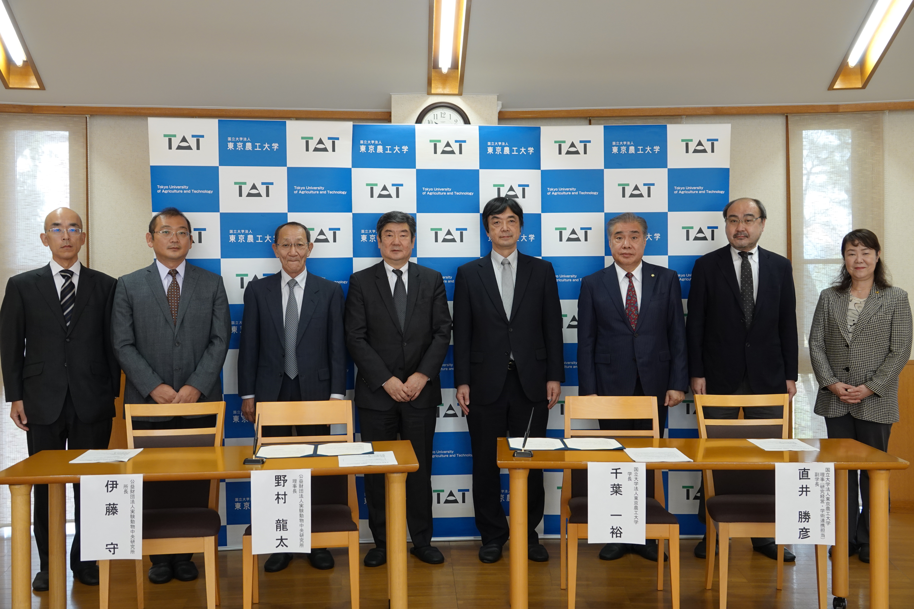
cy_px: 304
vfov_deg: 35.9
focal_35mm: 37
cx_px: 457
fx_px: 939
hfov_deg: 51.9
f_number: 3.2
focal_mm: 13.7
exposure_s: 1/40
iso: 320
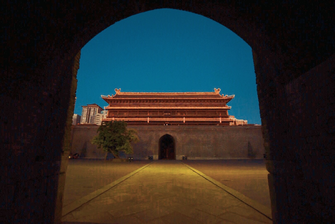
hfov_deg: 96.7
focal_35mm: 16
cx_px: 168
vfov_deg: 73.7
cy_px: 112
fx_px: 149
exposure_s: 1/40
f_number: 2.8
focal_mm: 16
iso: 1000
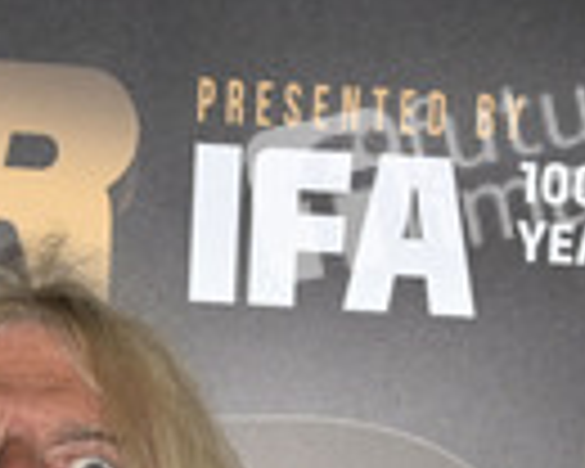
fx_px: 2891
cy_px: 850
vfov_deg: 8.9
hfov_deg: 11.5
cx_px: 68
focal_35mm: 167
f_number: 5
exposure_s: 1/200
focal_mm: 58
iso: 640
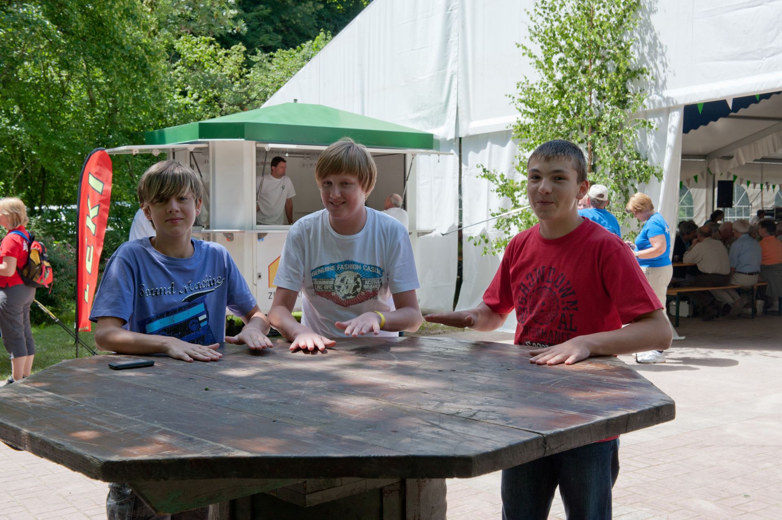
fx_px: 977
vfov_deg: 29.8
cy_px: 260
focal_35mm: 45
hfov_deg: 43.6
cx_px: 391
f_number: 9
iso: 400
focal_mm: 45
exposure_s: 1/400
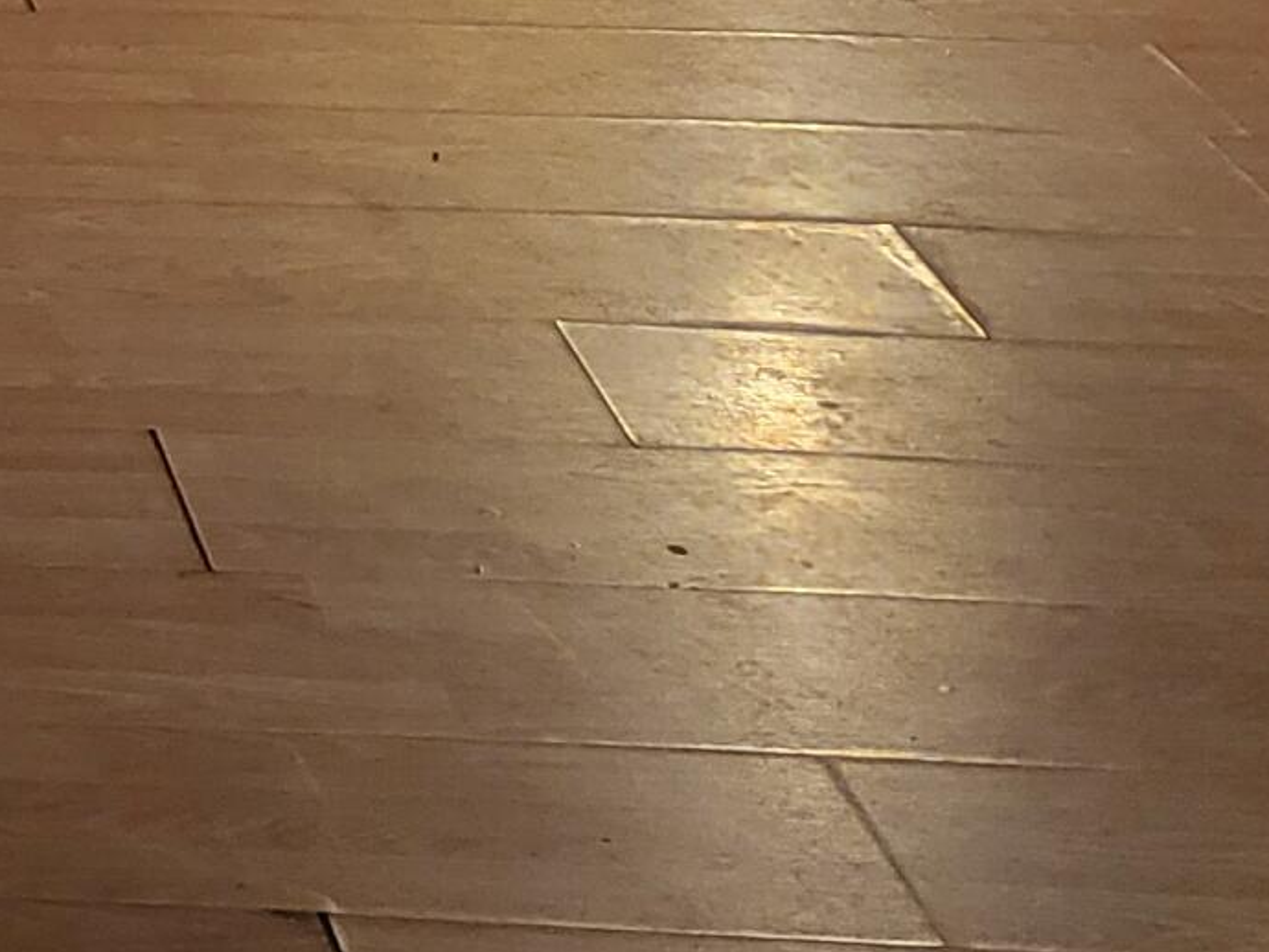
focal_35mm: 113
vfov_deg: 12.1
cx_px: -927
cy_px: -757
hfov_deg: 15.3
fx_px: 4144
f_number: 1.8
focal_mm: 4.25
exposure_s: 1/40
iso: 500
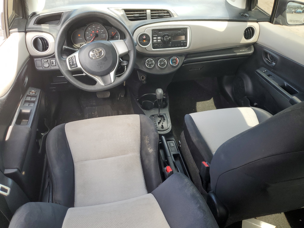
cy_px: 114
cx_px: 152
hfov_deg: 67.3
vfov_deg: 53.1
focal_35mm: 26
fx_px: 228
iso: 50
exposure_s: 1/179
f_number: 1.5
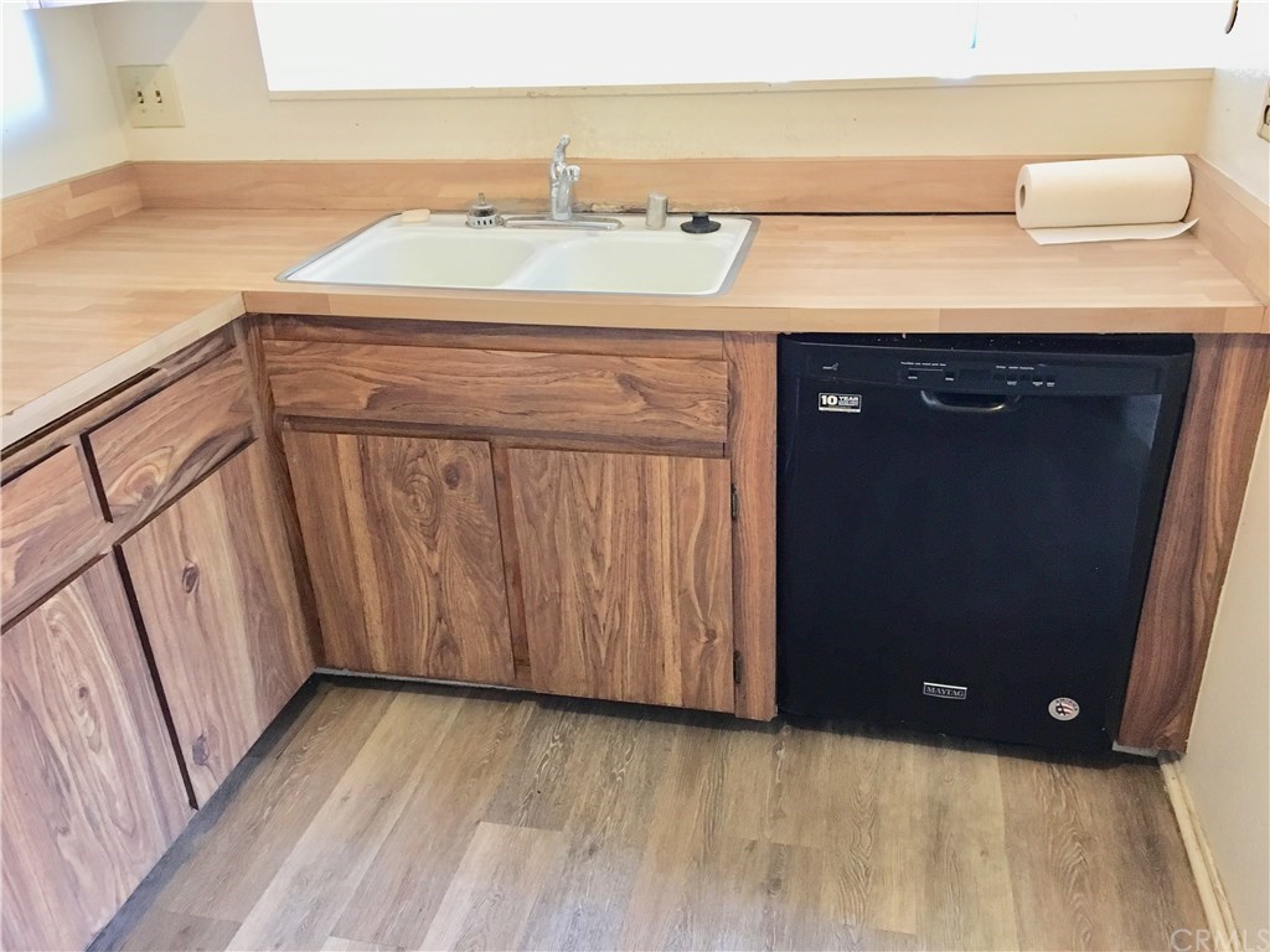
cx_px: 635
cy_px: 476
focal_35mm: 29
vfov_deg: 48.2
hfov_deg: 61.7
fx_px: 1064
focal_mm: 4.15
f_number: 2.2
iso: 200
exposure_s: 1/15
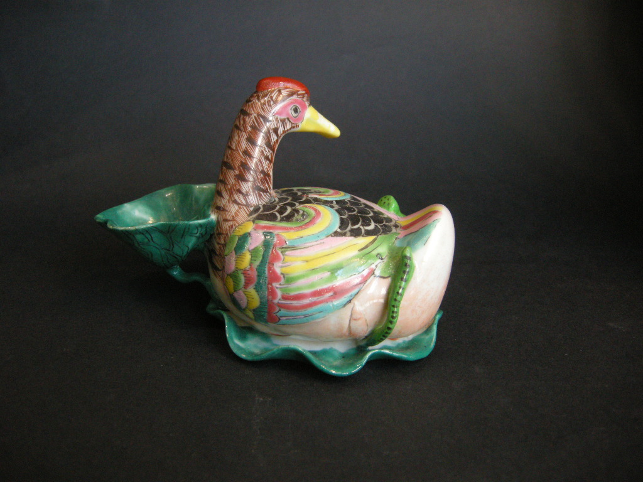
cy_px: 241
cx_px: 322
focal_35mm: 35
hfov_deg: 52.6
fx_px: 650
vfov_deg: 40.7
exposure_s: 1/60
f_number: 2.7
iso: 252
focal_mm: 7.5
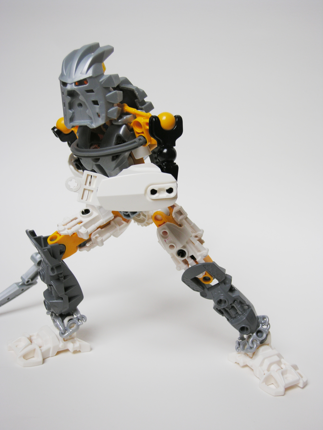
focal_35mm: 39
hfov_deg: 36.8
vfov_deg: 47.9
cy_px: 215
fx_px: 485
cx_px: 162
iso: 50
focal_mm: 10
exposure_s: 1/7.3
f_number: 3.2
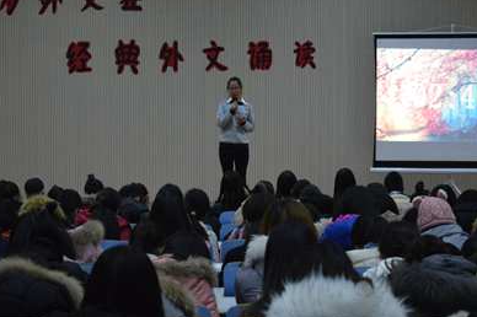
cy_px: 173
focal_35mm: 89
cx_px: 237
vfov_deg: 15.3
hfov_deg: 22.9
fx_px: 1178
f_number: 5
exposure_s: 1/60
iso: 2200
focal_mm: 46
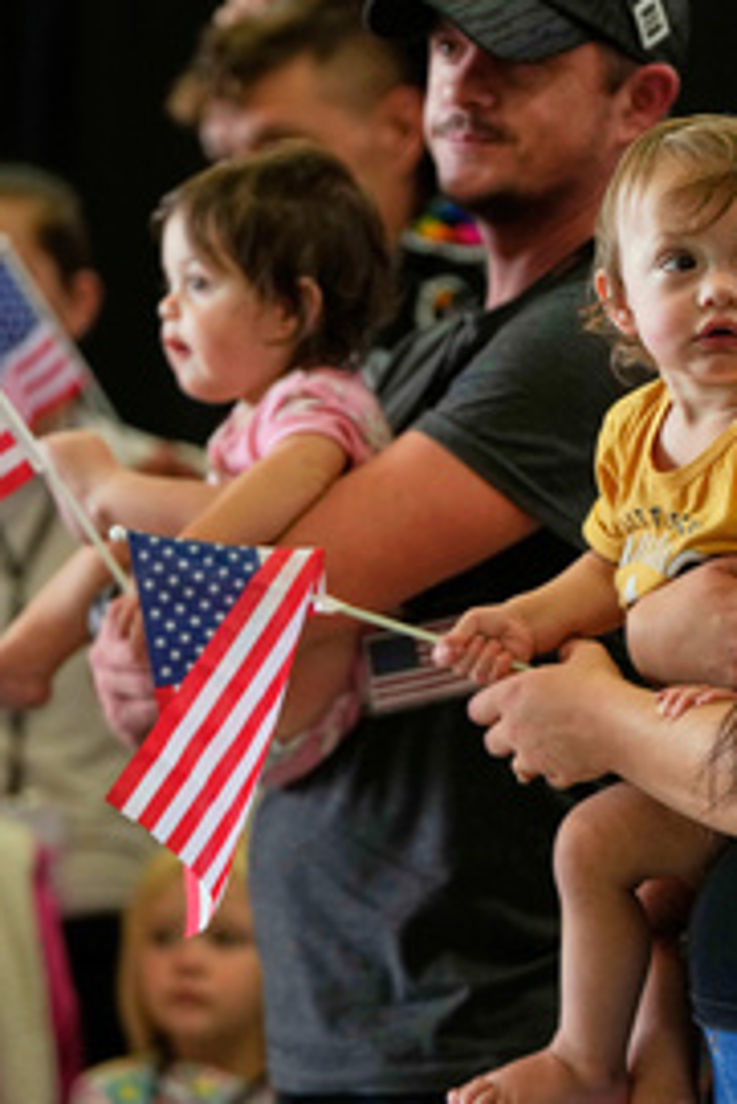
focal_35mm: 234
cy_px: 593
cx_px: 594
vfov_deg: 8.8
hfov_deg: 5.9
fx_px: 7176
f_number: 2.8
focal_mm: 124
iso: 1000
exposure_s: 1/500
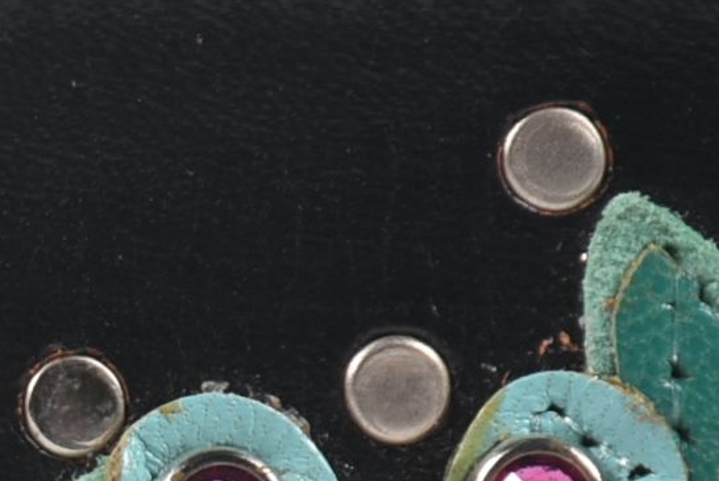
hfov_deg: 1.8
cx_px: -831
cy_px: 872
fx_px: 22986
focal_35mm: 1150
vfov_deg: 1.2
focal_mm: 140
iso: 200
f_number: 11
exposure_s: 1/125
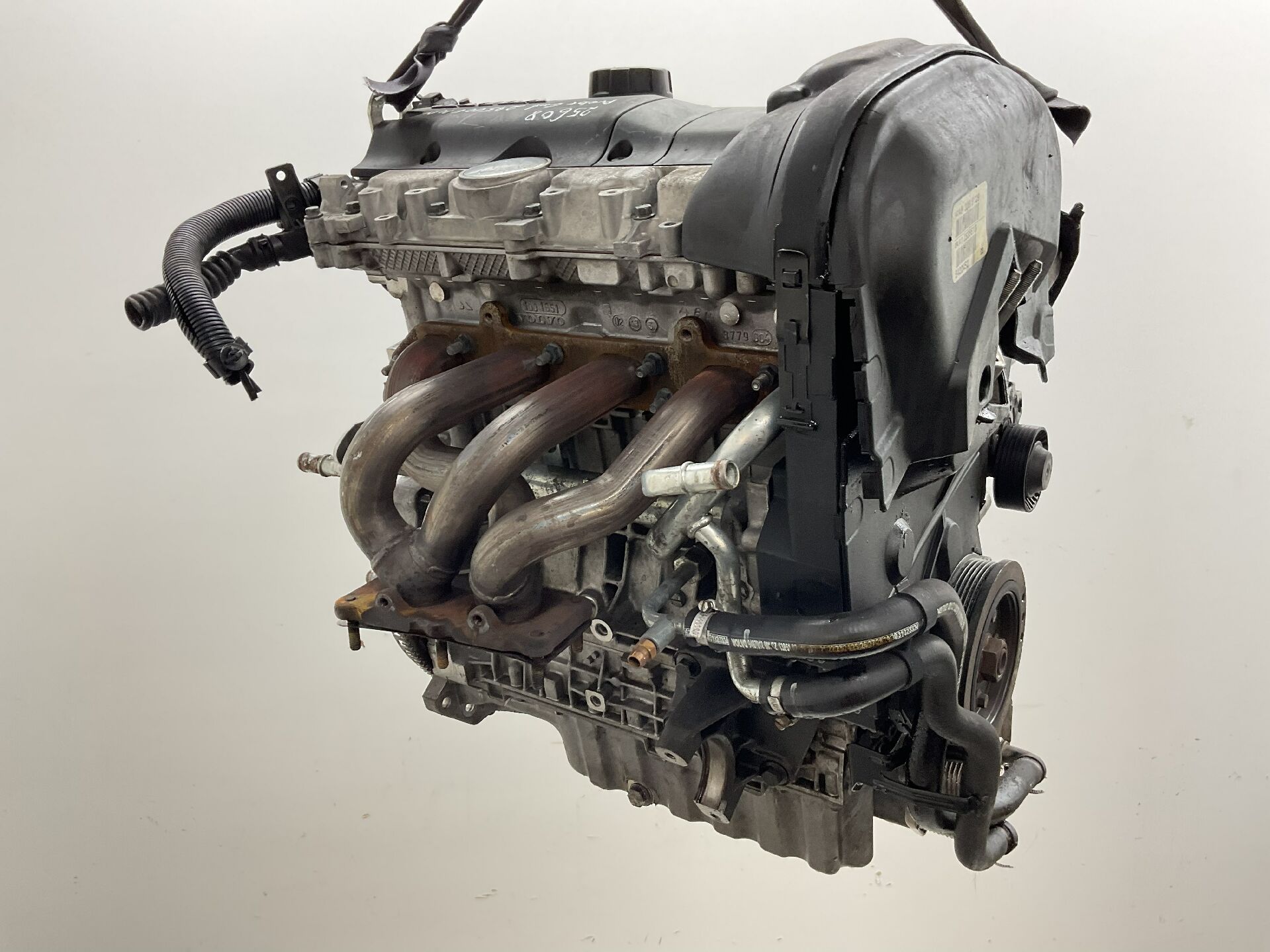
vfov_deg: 48.2
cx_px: 635
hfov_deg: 61.7
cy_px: 476
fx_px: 1064
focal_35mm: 29
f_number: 1.8
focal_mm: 3
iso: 40
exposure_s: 1/50
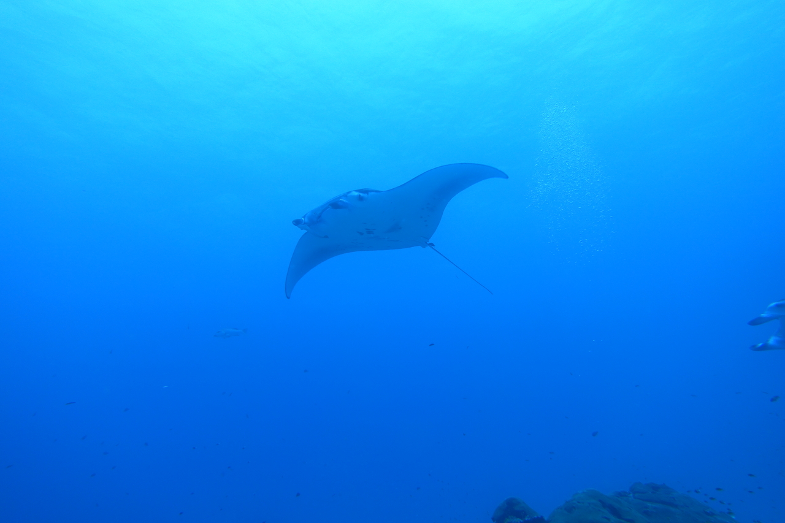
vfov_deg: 53.1
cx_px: 392
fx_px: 523
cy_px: 262
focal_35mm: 24
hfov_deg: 73.8
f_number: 2.8
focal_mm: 8.8
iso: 125
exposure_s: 1/80
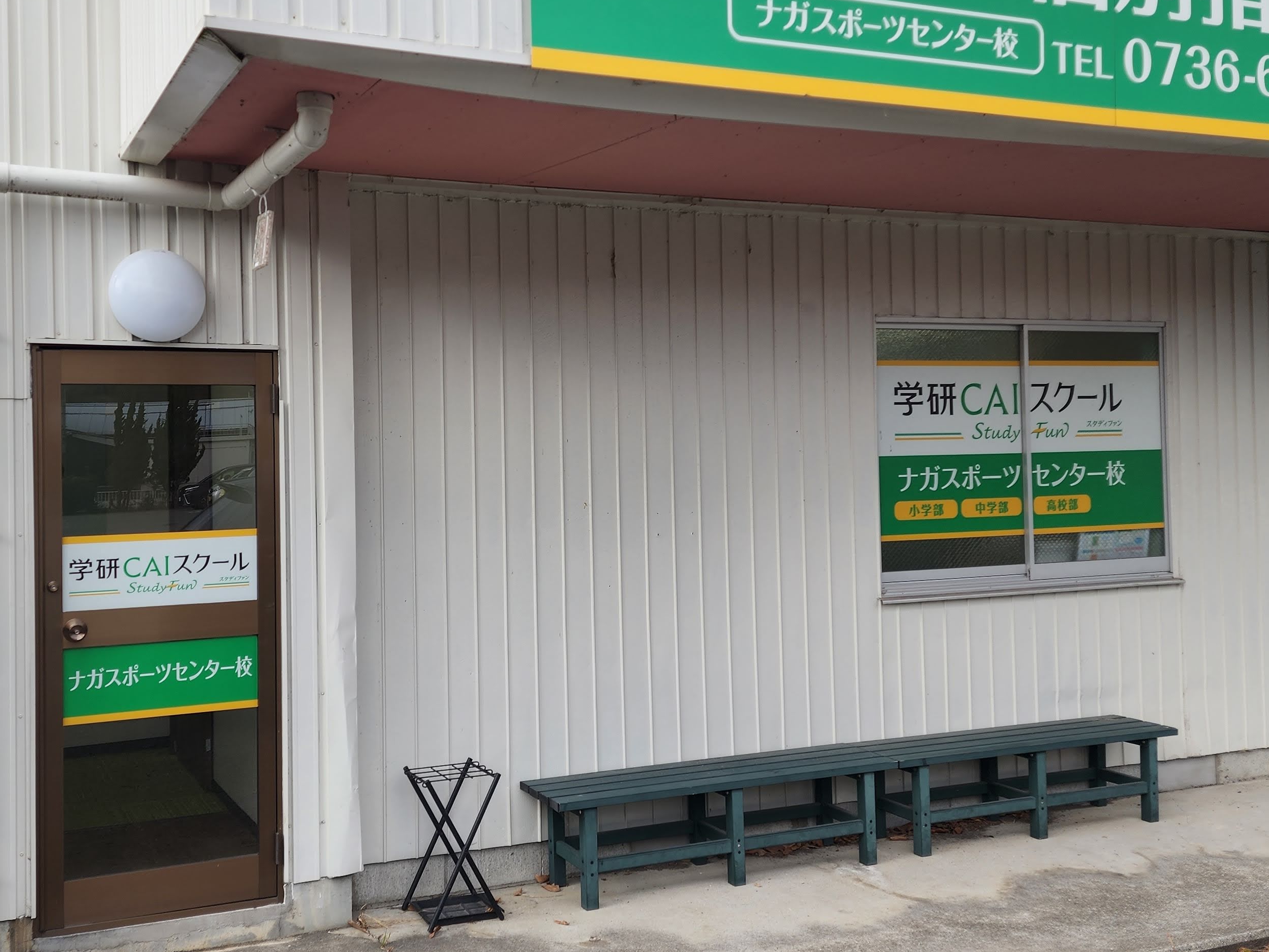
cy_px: 408
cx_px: 522
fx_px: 1357
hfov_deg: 49.9
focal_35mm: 37
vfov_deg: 38.6
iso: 12
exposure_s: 1/256
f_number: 1.8
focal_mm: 6.4
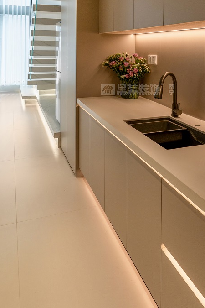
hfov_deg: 40.6
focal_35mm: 32
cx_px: 137
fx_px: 273
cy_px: 89
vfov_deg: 56.7
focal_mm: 18
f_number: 8
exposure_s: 1/50
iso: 320
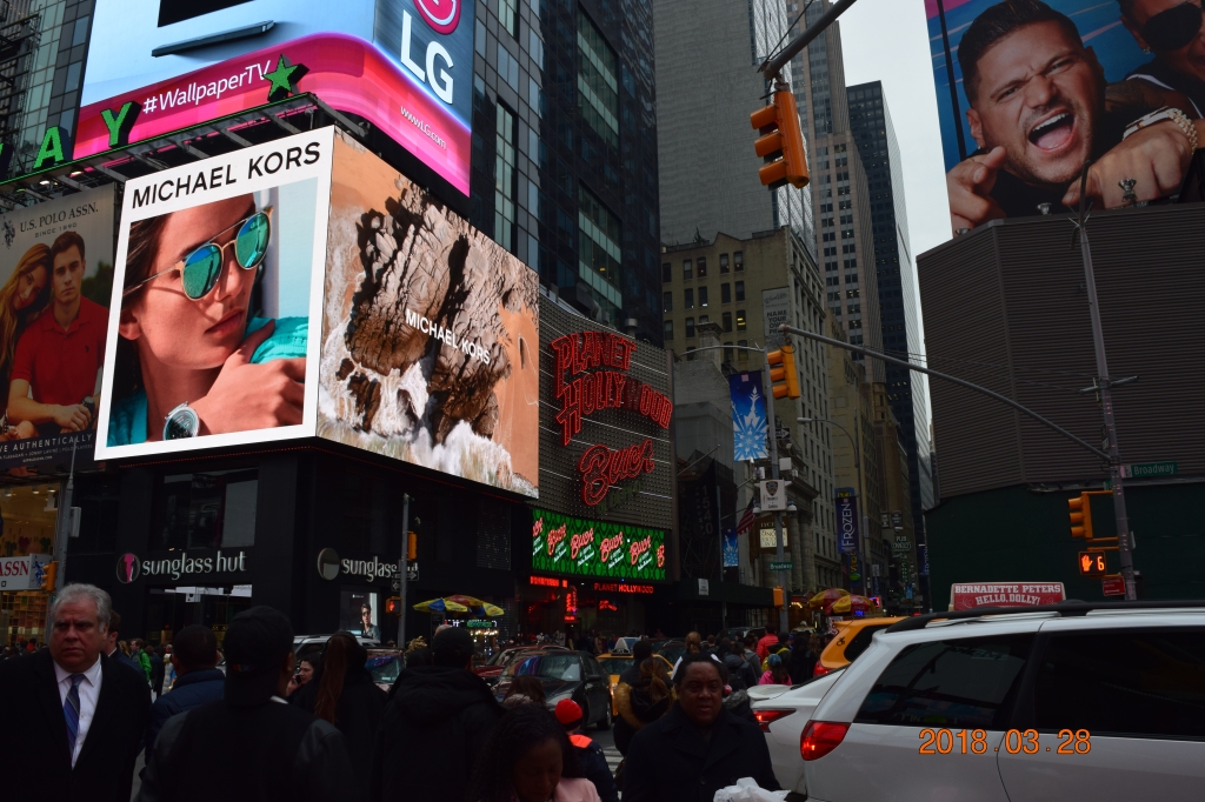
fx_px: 1004
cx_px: 602
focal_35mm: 30
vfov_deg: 43.6
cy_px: 401
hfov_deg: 61.9
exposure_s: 1/200
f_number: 10
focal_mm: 20
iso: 400
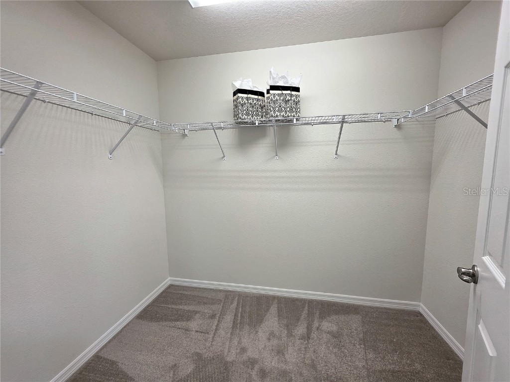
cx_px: 255
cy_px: 191
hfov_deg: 106.2
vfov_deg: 89.9
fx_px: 192
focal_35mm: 13
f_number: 1.9
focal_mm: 2.2
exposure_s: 1/120
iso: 160
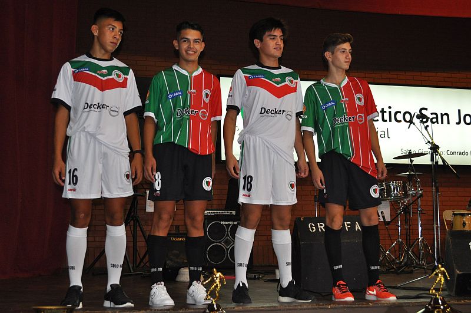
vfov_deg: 26.4
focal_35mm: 51
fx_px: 666
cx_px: 236
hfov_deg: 38.9
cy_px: 156
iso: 800
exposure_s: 1/60
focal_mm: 34
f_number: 5
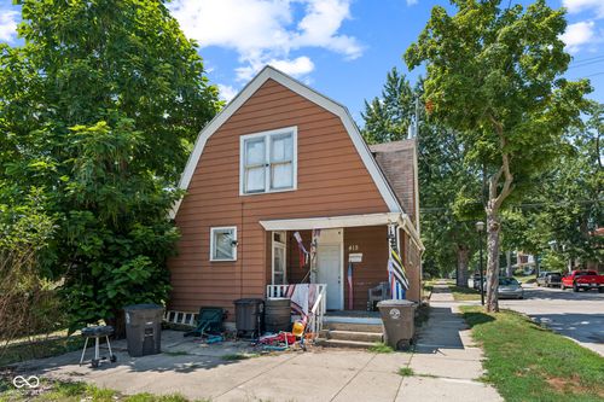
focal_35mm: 19
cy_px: 201
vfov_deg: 64.5
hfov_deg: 86.9
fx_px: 319
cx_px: 302
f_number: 8
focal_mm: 19
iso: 100
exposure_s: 1/100
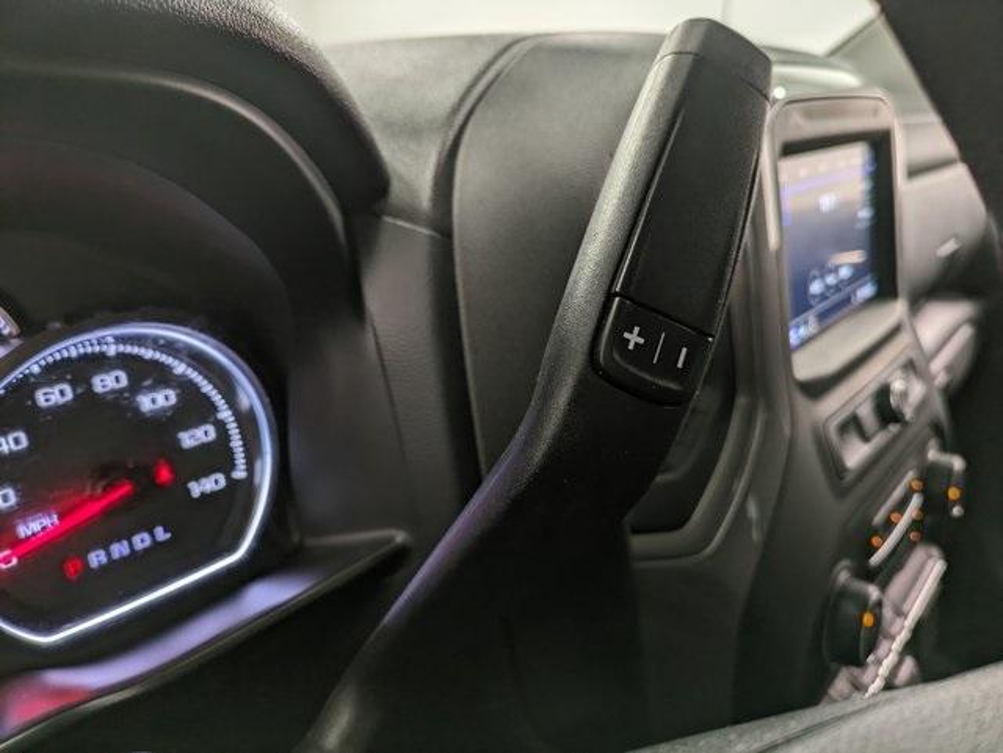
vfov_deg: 54.9
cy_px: 376
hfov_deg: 69.4
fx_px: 725
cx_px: 502
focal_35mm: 25
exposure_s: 1/25
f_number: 1.89
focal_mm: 5.43
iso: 68
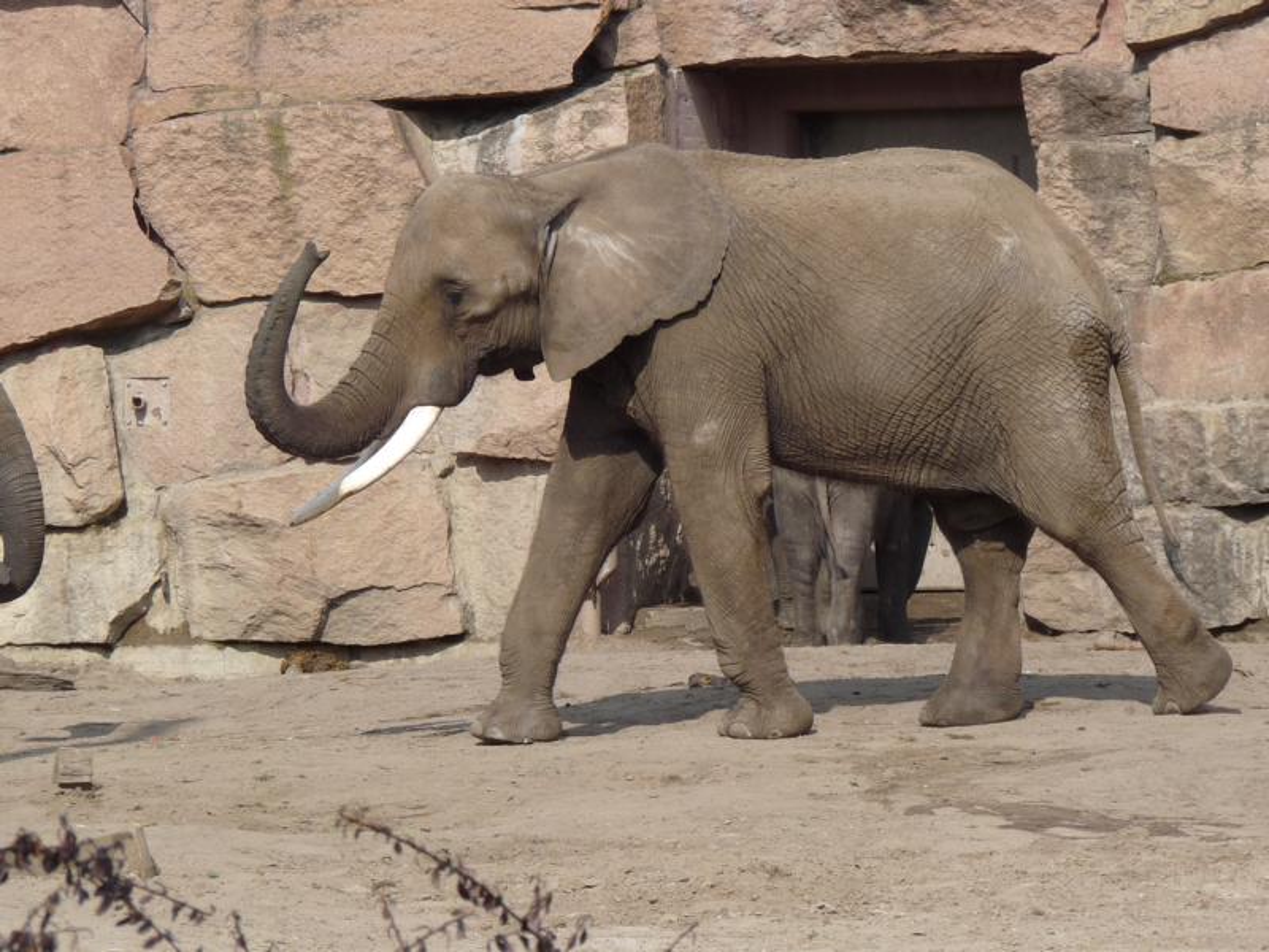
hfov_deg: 7.6
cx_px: 634
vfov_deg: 5.7
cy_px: 476
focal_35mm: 259
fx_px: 9495
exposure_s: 1/500
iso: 100
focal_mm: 32.7
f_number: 5.6
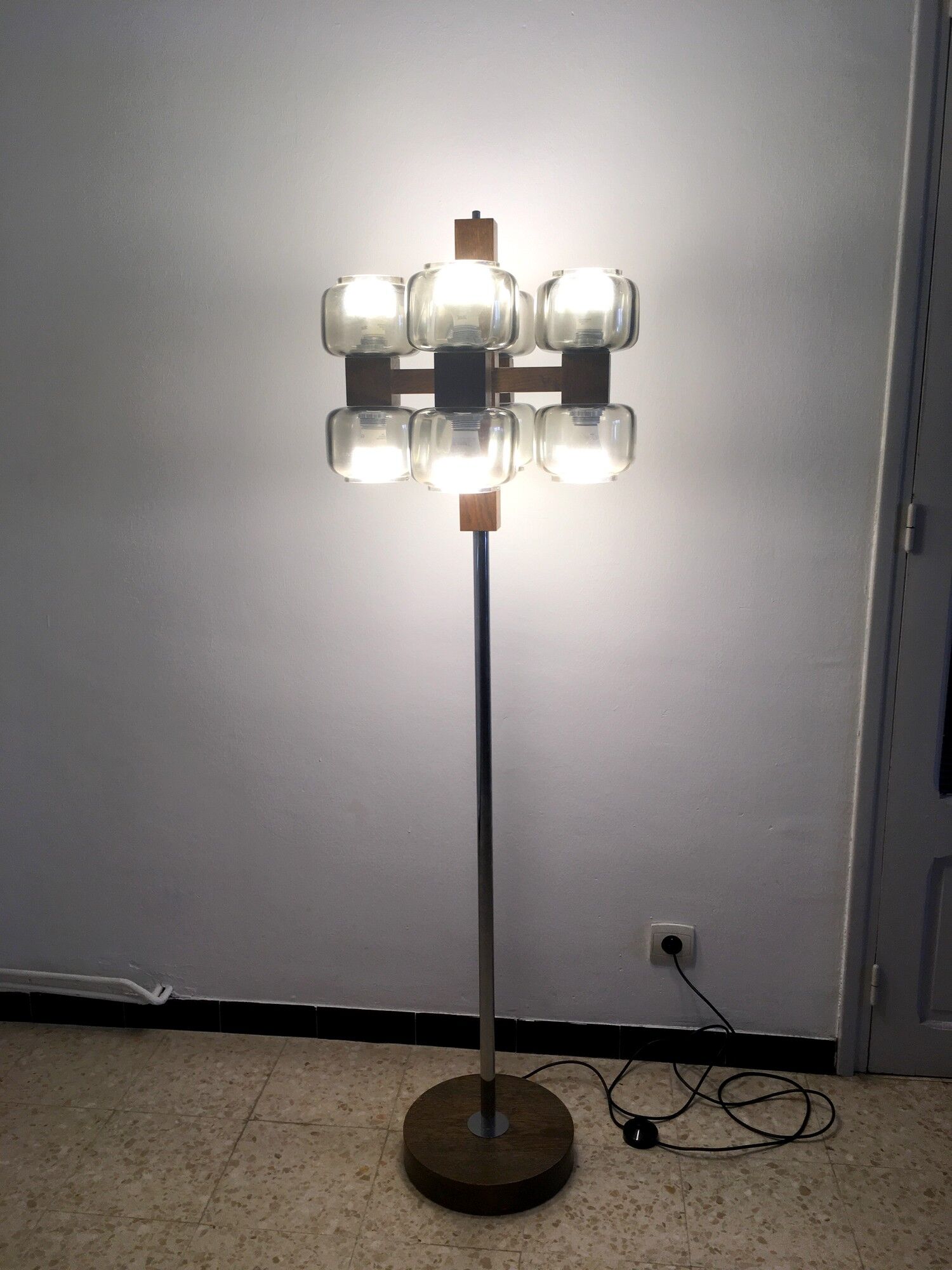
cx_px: 476
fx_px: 1063
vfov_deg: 61.7
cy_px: 635
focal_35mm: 29
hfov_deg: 48.2
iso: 25
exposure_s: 1/100
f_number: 2.2
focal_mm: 4.15
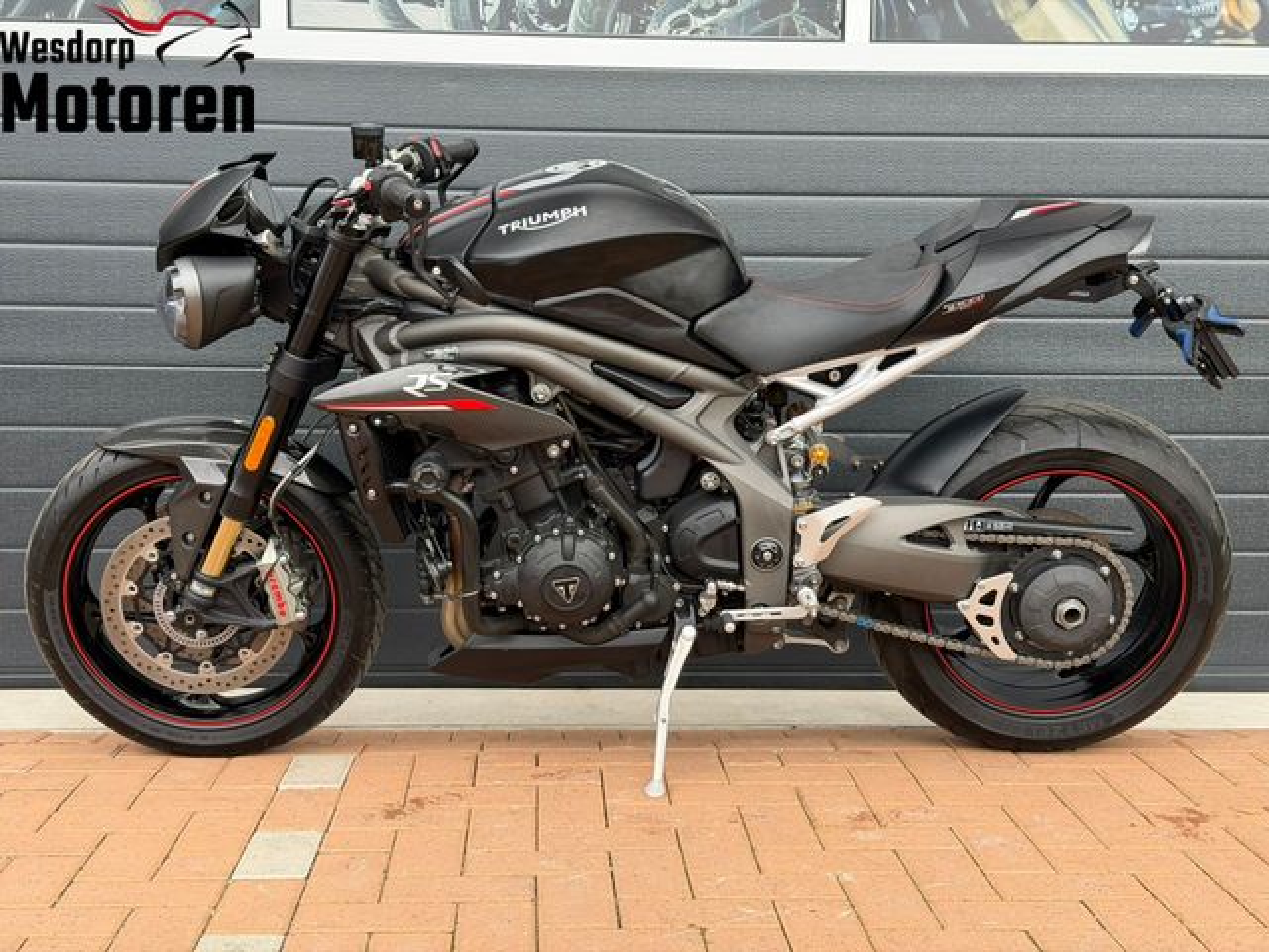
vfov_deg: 30.3
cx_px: 634
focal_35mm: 48
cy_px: 476
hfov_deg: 39.7
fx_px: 1760
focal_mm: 6.76
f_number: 1.78
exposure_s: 1/407
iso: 80
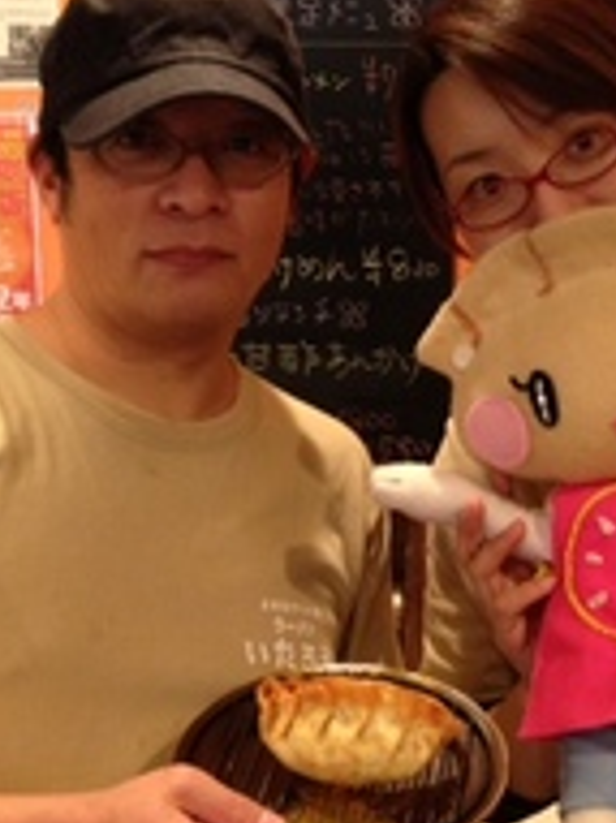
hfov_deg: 21.2
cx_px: 396
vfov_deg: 28.2
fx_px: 1639
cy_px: 358
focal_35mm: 69
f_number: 2.4
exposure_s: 1/20
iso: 125
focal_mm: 4.13
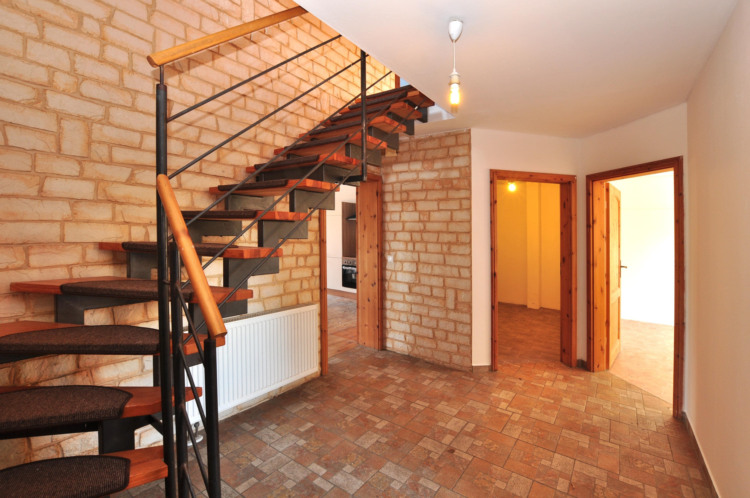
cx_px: 375
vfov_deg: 77.2
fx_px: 312
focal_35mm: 15
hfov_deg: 100.5
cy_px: 249
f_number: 9
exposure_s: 1/1.6
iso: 200
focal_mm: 10
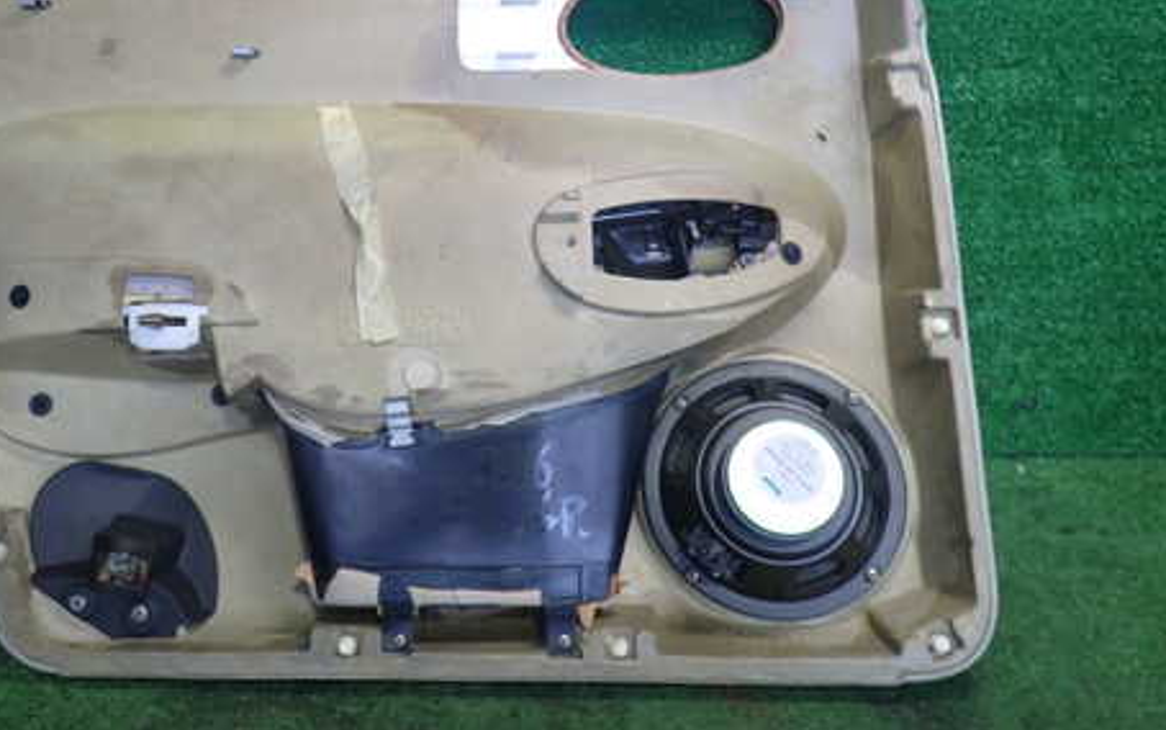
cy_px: 226
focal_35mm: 35
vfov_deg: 35.8
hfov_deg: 54.6
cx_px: 429
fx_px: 1112
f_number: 2
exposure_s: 1/50
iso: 200
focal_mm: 4.5
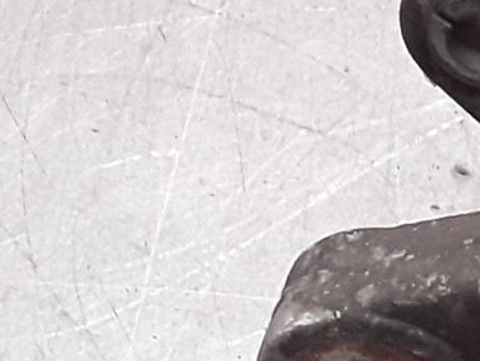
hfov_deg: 11.8
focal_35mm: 150
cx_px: 965
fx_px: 2081
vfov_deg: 9.9
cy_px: 216
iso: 100
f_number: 1.9
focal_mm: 2.91
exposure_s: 1/100
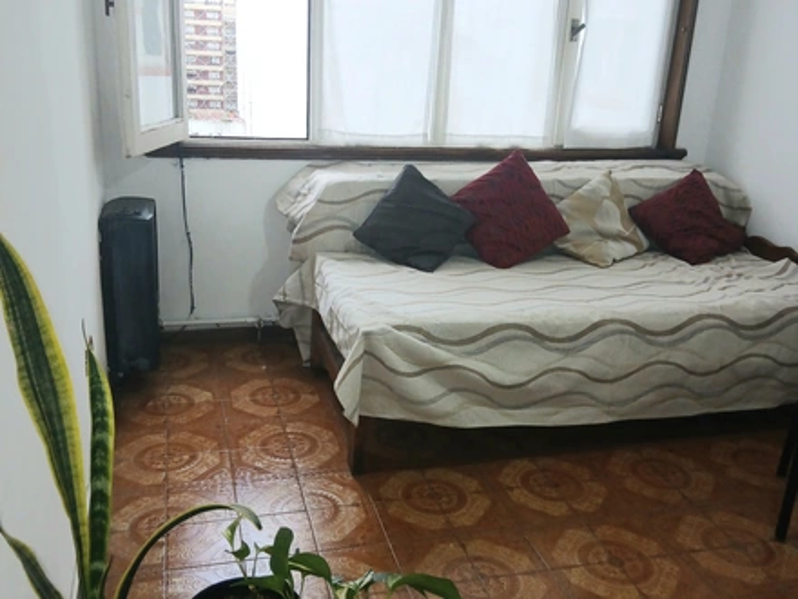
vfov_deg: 53.1
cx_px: 399
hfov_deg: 67.3
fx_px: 599
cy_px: 300
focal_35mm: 26
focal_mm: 3.98
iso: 125
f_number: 1.8
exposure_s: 1/50.3
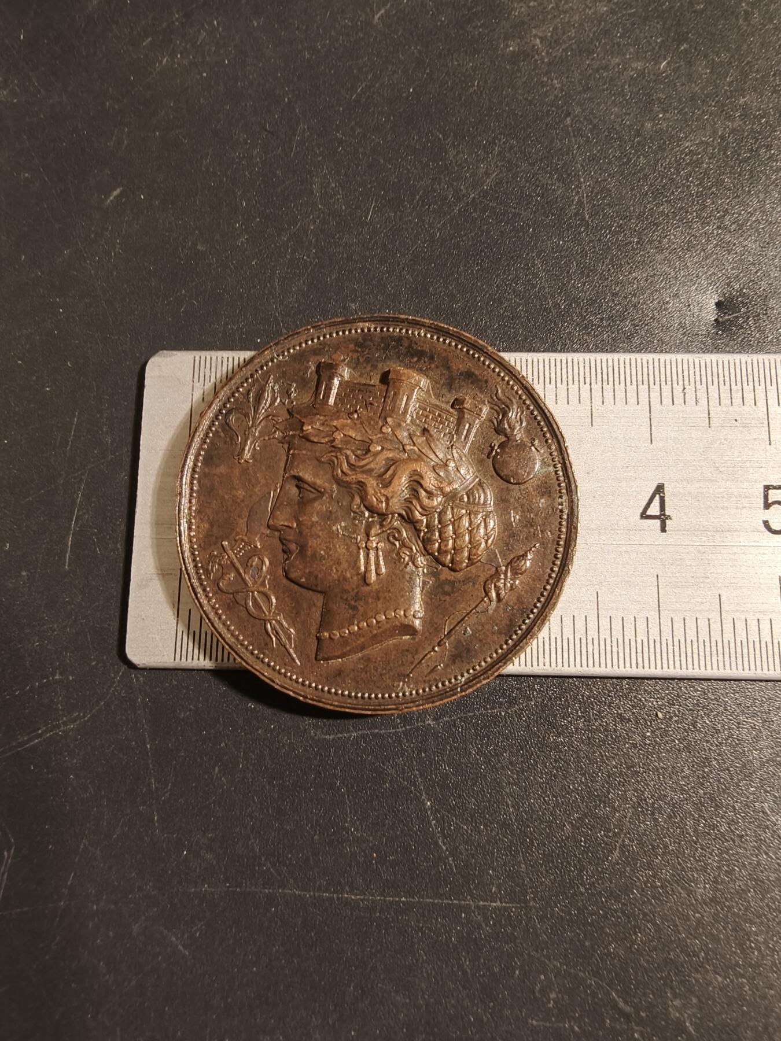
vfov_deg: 73.9
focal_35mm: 23
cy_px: 520
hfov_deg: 58.9
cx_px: 390
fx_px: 692
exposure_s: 1/50
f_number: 2
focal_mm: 2.32
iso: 125
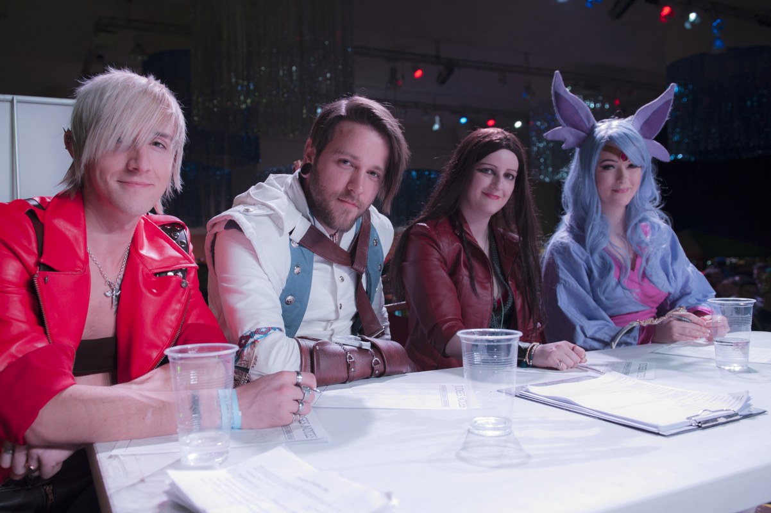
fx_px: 557
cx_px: 386
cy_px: 256
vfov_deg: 49.5
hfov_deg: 69.4
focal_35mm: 26
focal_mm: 26
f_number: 3.5
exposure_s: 1/30
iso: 800
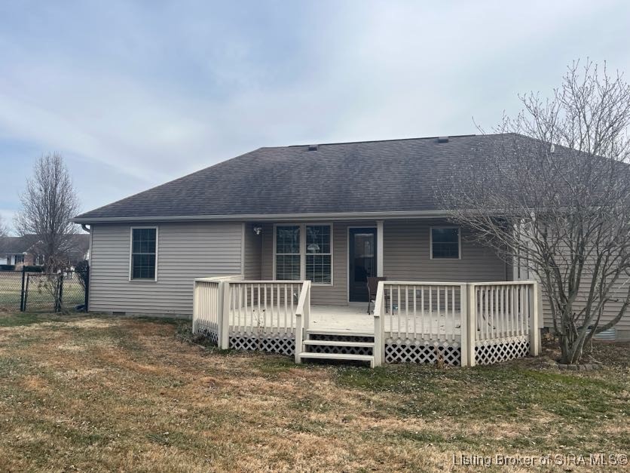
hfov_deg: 67.3
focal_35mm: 26
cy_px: 236
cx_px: 315
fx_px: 473
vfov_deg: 53.1
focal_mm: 5.1
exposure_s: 1/2825
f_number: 1.6
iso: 50
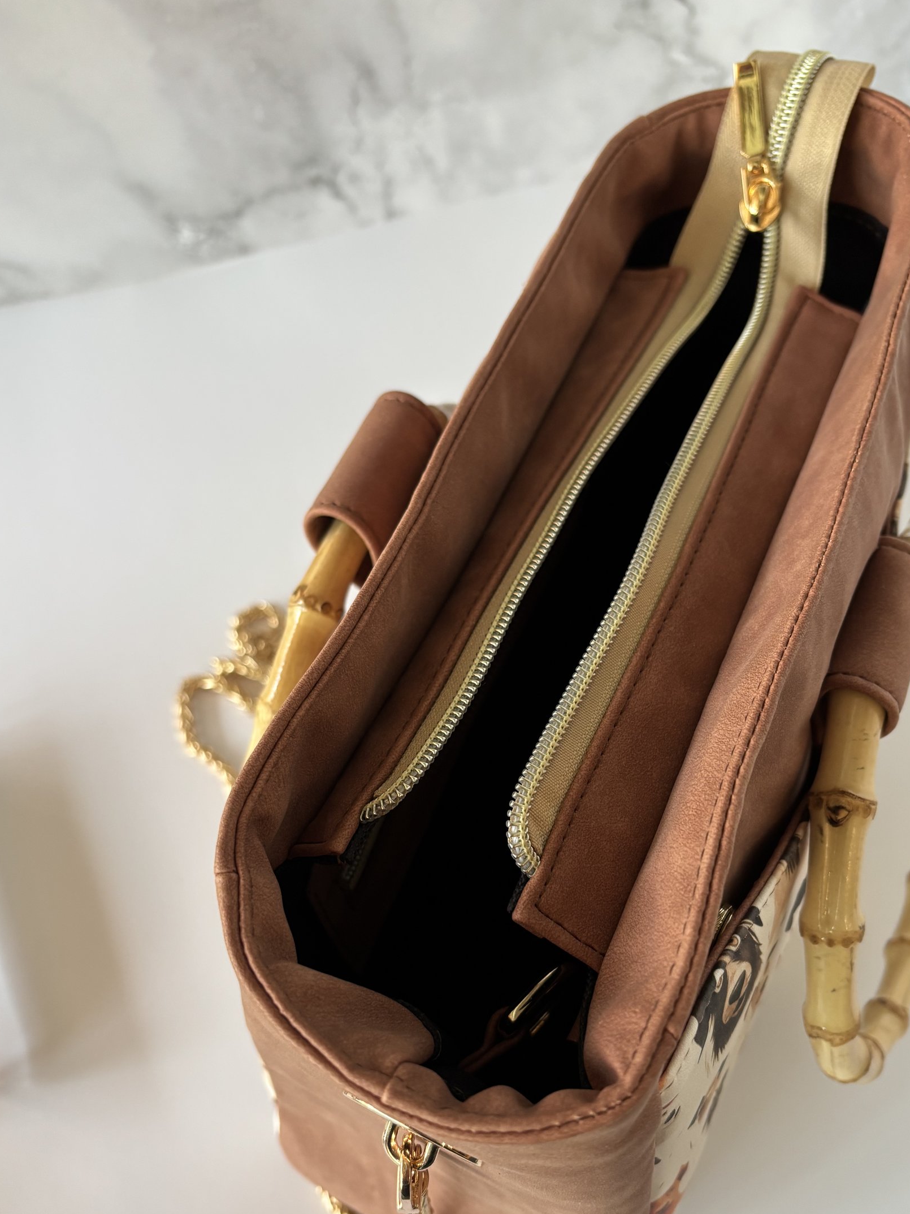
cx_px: 501
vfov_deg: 58.0
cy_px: 719
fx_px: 1087
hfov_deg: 45.4
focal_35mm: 31
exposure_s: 1/60
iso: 160
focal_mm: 5.96
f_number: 1.6
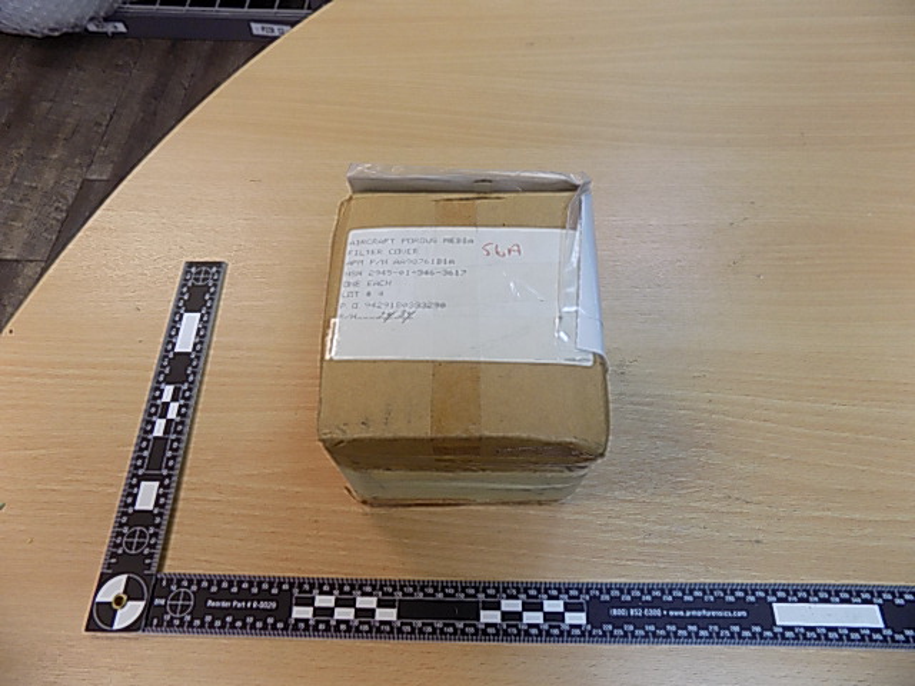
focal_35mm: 23
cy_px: 343
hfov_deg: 73.9
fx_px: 608
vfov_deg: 58.9
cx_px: 458
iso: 140
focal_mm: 4
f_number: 3.1
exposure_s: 1/30
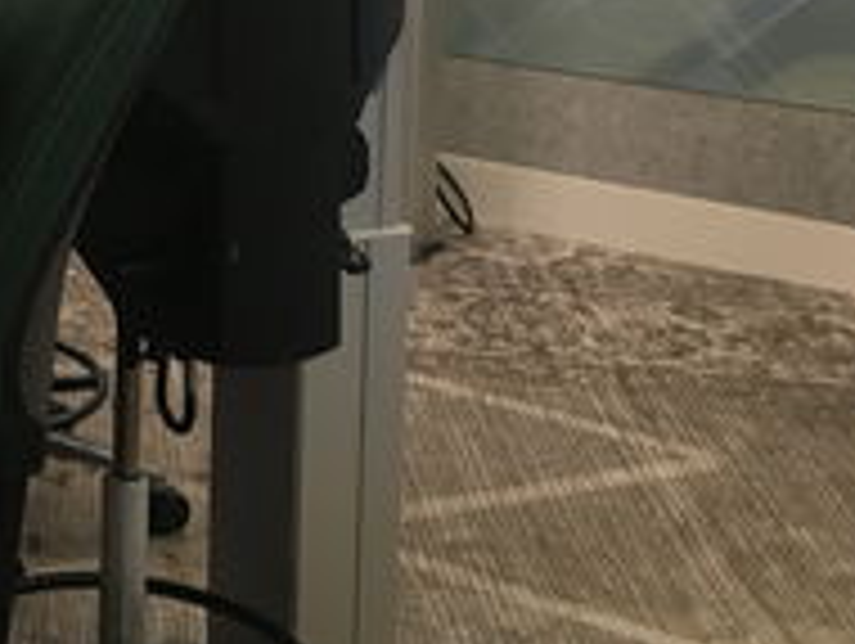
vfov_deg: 16.4
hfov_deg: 20.3
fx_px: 2127
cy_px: -144
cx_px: -328
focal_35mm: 86
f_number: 2.2
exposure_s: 1/33
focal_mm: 4.15
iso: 100
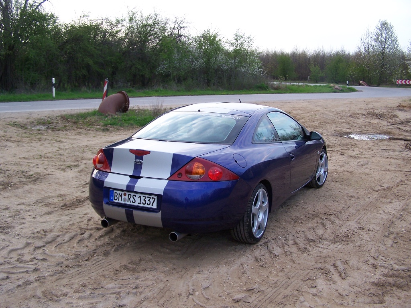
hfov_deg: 49.0
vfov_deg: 37.7
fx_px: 451
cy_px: 154
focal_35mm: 38
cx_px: 206
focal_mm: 6.3
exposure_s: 1/200
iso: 80
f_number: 2.8
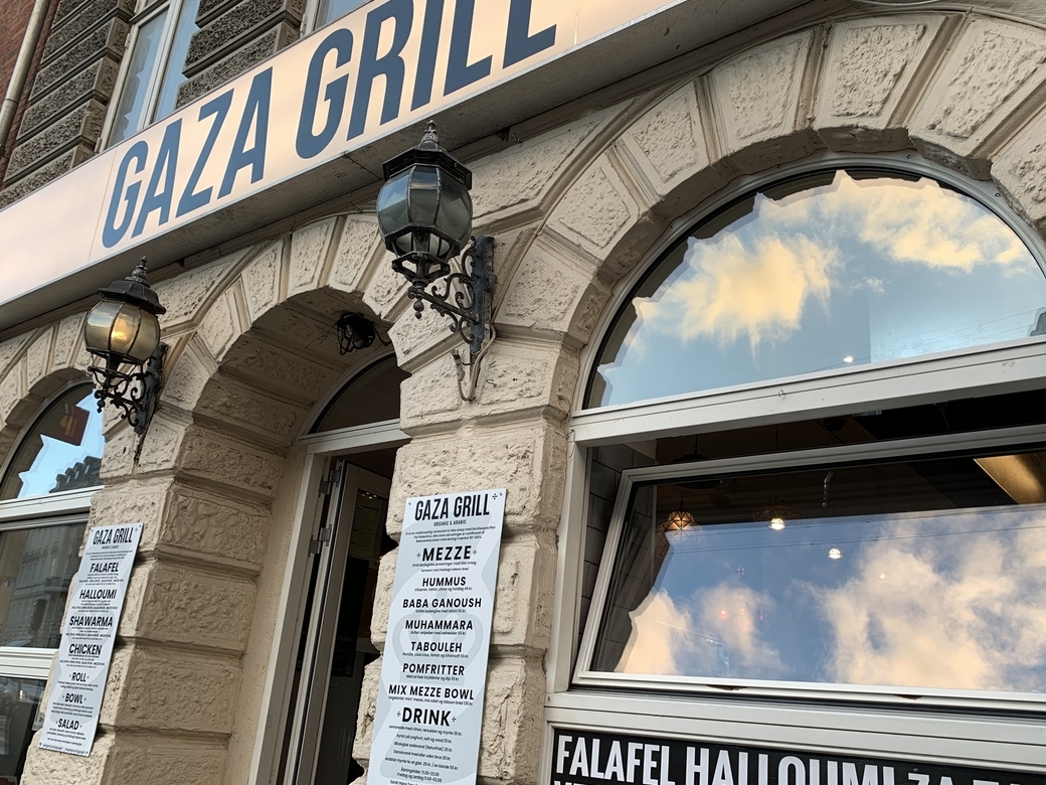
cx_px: 548
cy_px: 421
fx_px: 907
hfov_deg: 59.9
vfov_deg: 46.8
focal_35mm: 30
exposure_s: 1/109
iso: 25
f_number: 1.8
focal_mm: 4.25
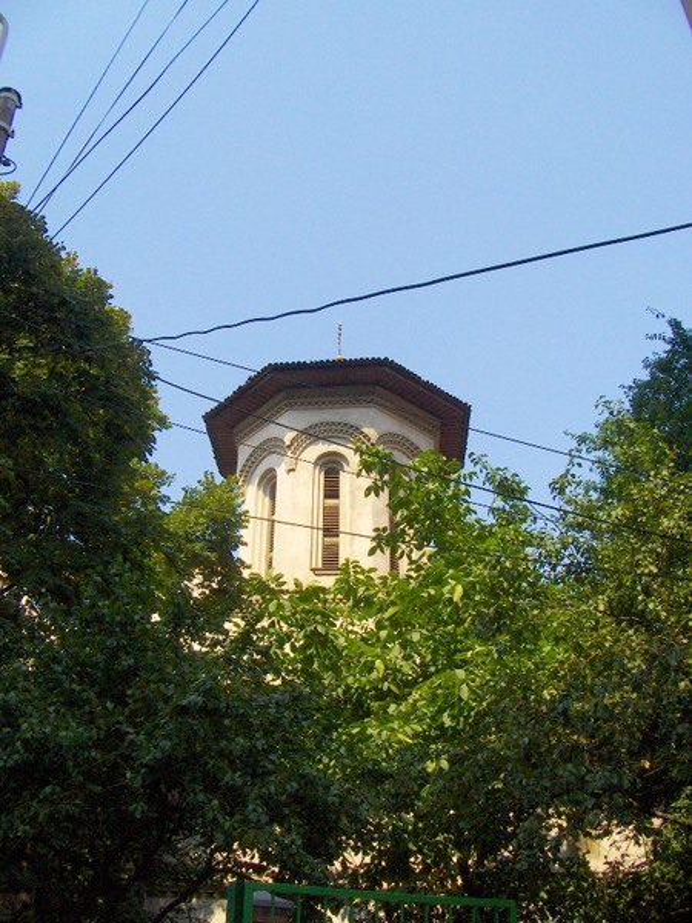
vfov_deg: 52.6
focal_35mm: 35
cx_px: 346
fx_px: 933
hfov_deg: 40.7
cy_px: 462
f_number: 4.3
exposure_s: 1/917
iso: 100
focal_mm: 5.8
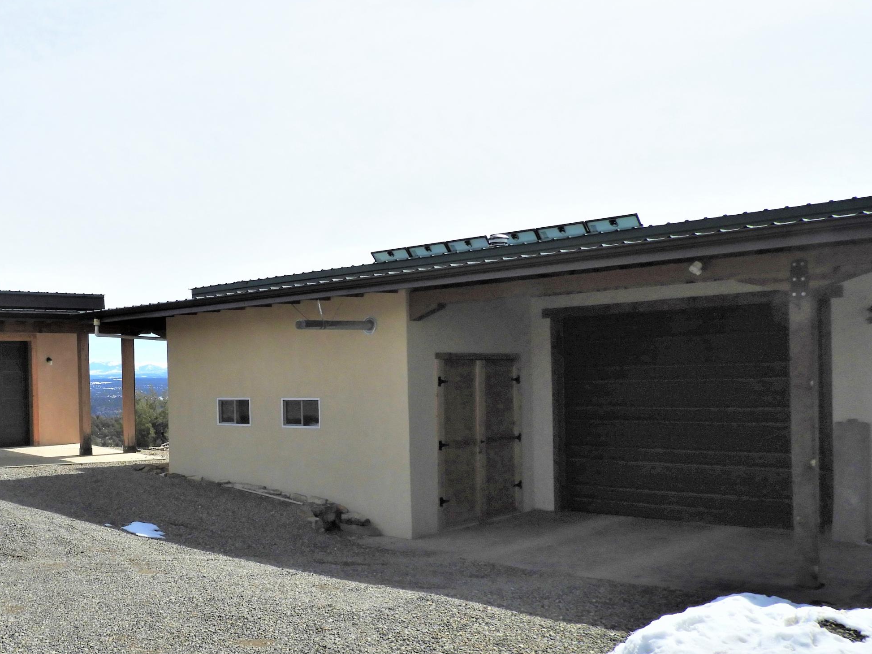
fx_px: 932
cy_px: 399
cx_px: 208
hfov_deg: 48.1
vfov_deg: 38.5
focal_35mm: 37
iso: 100
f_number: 3.3
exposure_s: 1/1000
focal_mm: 4.3
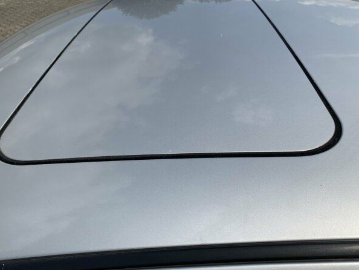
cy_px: 139
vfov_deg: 49.8
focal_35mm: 28
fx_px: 291
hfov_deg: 63.4
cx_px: 175
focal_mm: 4.25
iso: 25
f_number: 1.8
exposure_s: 1/4902
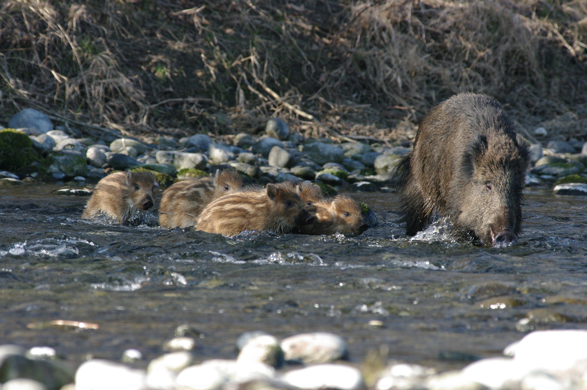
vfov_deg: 3.0
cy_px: 195
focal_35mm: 450
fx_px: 7328
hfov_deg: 4.6
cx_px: 294
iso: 800
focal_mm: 300
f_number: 8
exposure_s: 1/350
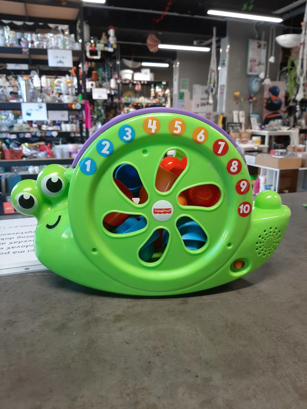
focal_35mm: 26
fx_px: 307
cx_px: 154
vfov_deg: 67.3
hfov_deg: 53.1
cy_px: 204
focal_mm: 3.93
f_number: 1.7
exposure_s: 1/50
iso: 80
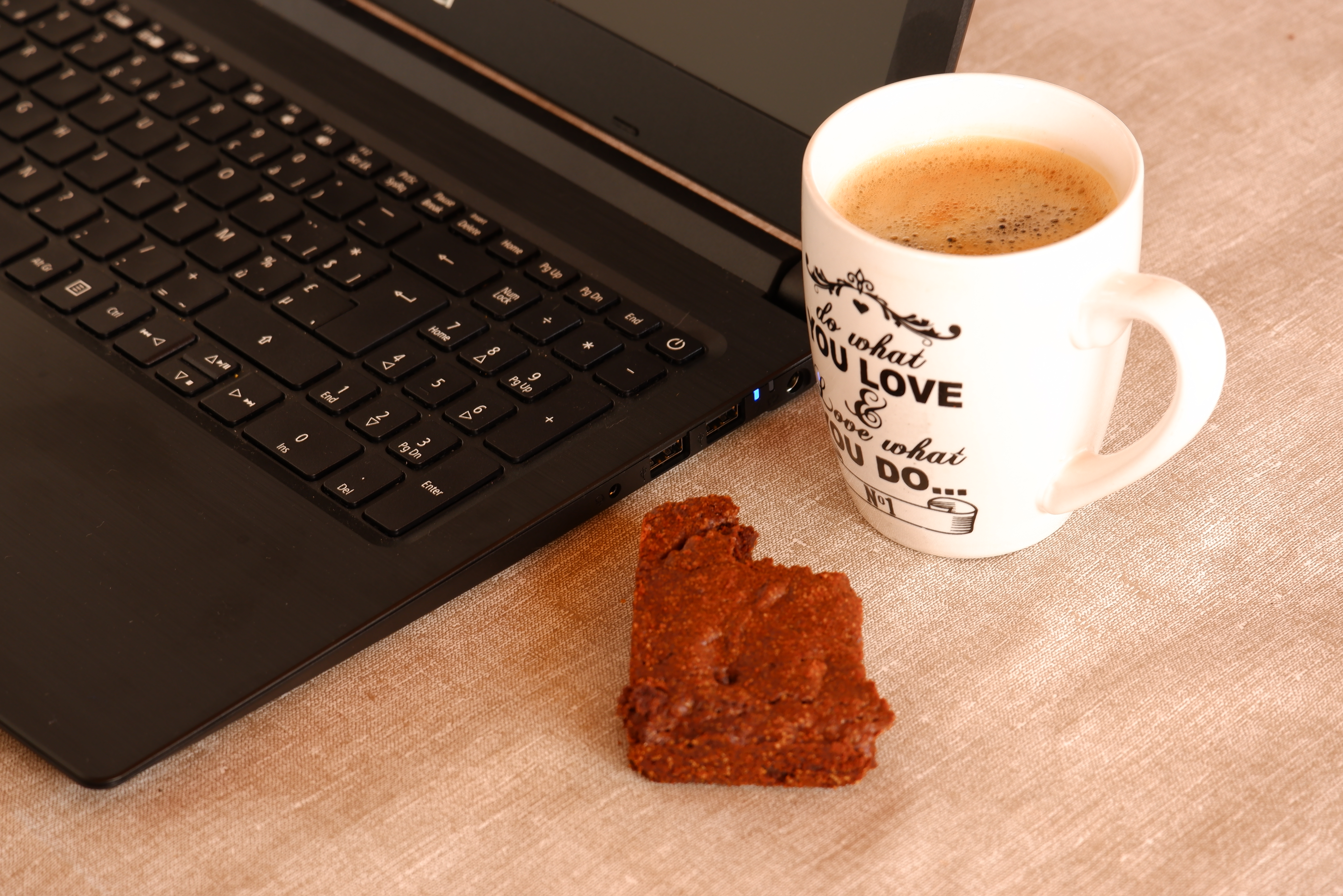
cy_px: 448
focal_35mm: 89
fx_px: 3320
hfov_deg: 22.9
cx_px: 672
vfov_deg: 15.4
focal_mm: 59.6
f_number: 5.6
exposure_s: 1/3.1
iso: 200
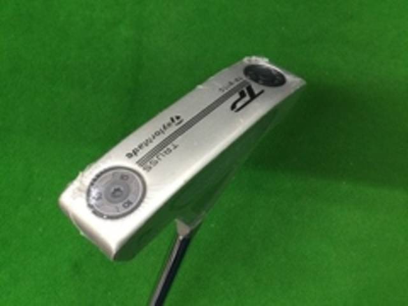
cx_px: 204
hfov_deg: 58.4
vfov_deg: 45.4
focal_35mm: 31
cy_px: 153
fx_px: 365
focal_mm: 3.3
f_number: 2.4
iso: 100
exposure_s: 1/30
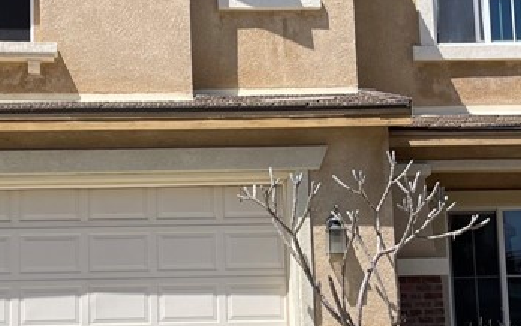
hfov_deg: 25.4
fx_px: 1151
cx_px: 201
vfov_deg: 16.1
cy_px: 211
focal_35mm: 81
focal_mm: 5.1
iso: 32
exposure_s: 1/3344
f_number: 1.6
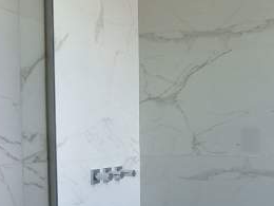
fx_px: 475
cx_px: 114
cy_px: 187
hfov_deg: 32.1
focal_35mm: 60
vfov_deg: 23.7
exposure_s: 1/50
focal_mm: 1.74
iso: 50
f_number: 2.2
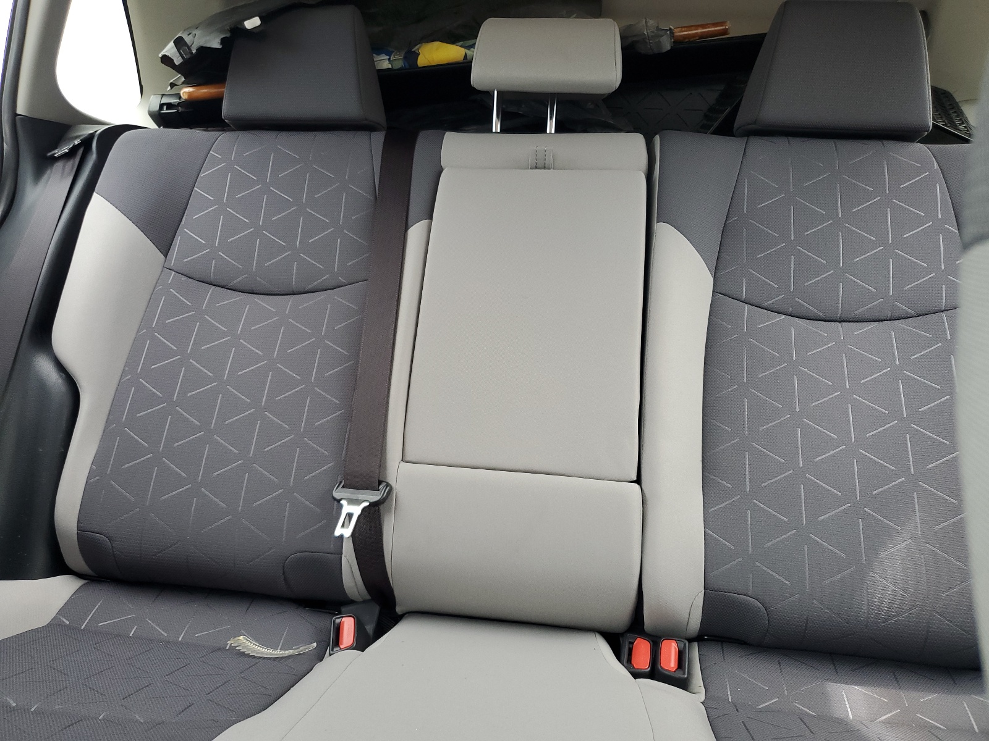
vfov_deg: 53.1
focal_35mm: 26
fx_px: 743
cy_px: 370
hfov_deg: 67.3
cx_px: 494
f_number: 1.5
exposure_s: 1/120
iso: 70
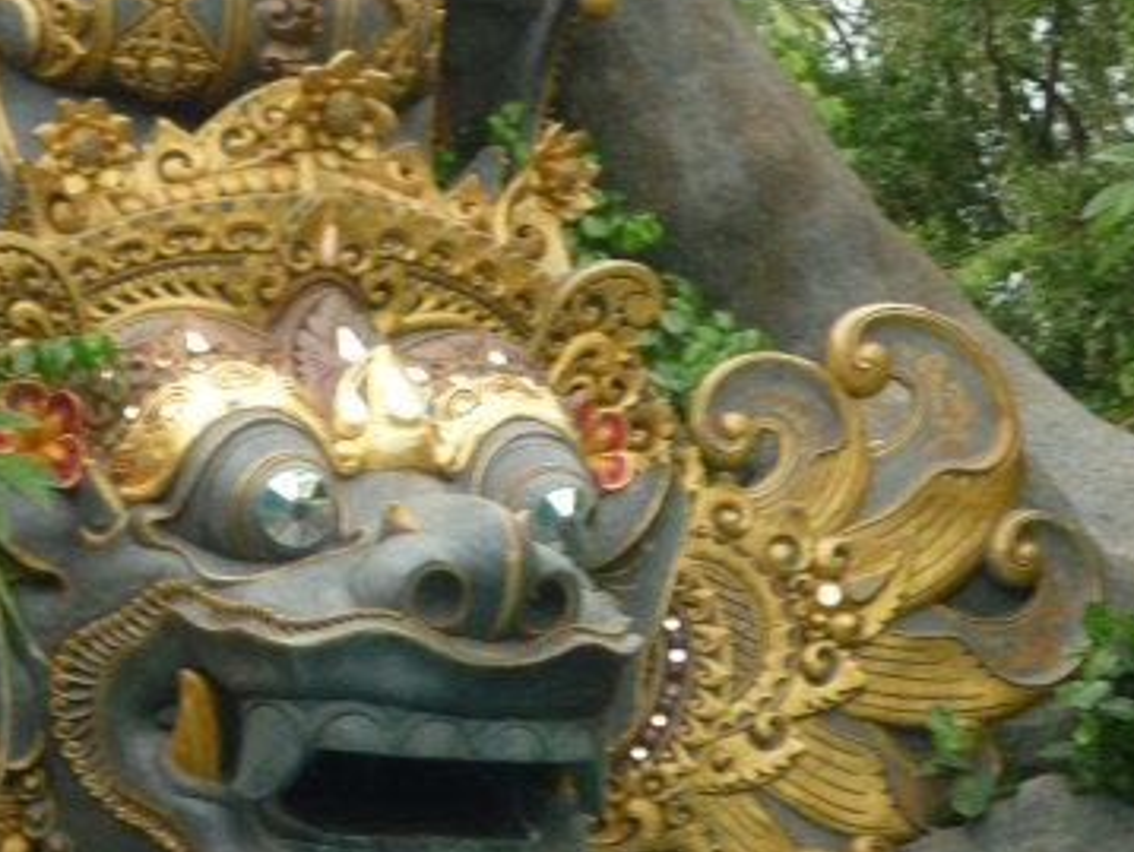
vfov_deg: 6.7
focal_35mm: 221
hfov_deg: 8.9
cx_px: 361
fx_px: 7245
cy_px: 561
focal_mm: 22
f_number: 5.9
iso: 100
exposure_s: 1/60
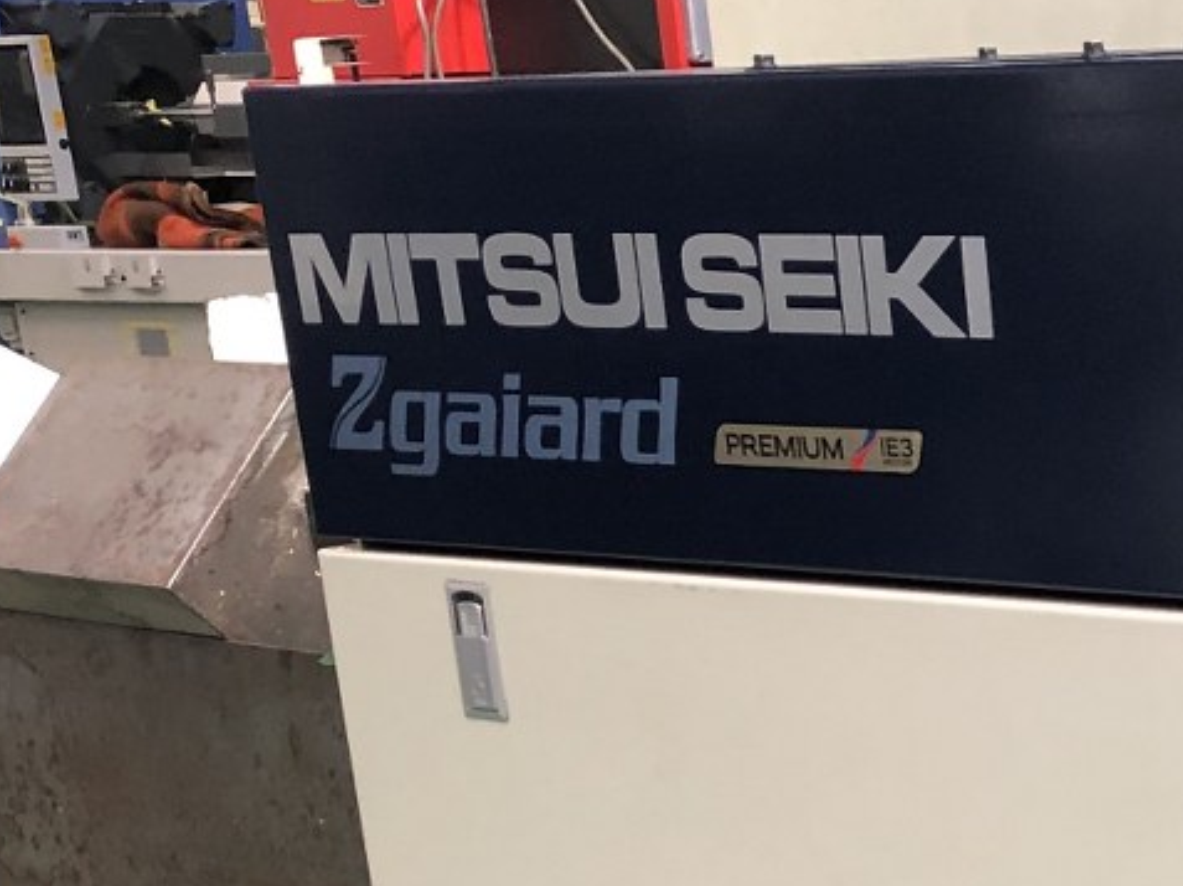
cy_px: 1273
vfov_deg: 14.7
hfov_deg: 19.2
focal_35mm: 94
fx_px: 3210
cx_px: 1557
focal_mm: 4
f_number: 1.8
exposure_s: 1/30
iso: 40
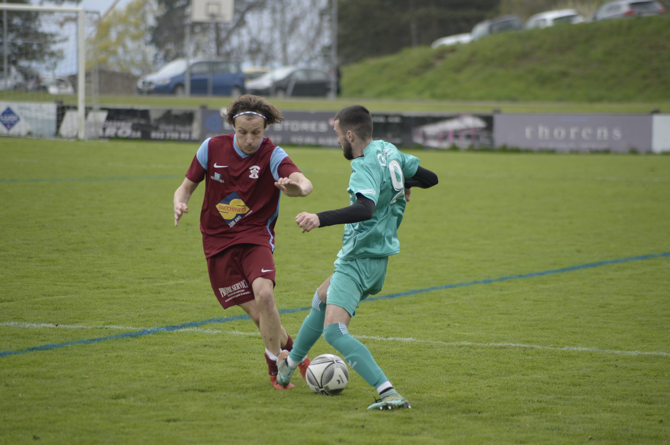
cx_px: 335
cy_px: 222
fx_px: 4276
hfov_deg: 9.0
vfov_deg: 6.0
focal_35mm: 230
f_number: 5
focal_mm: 230
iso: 320
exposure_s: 1/640
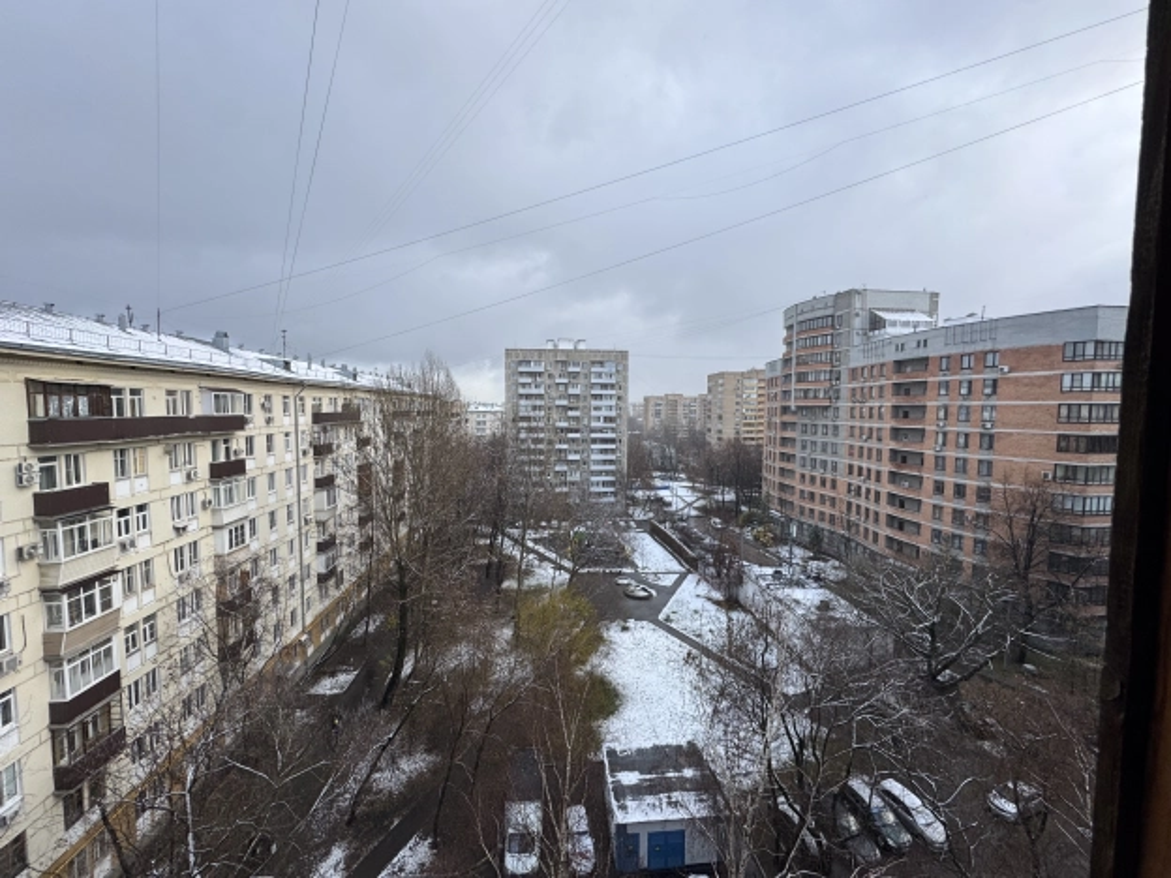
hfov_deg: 102.1
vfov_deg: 85.7
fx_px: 474
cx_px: 586
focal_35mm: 14
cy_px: 439
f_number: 2.2
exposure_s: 1/149
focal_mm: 2.22
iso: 40
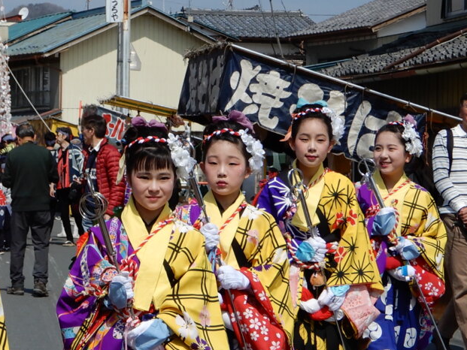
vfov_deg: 9.5
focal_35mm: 157
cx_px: -29
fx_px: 2118
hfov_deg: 12.4
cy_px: 206
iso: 80
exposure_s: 1/1250
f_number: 4.5
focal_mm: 11.6
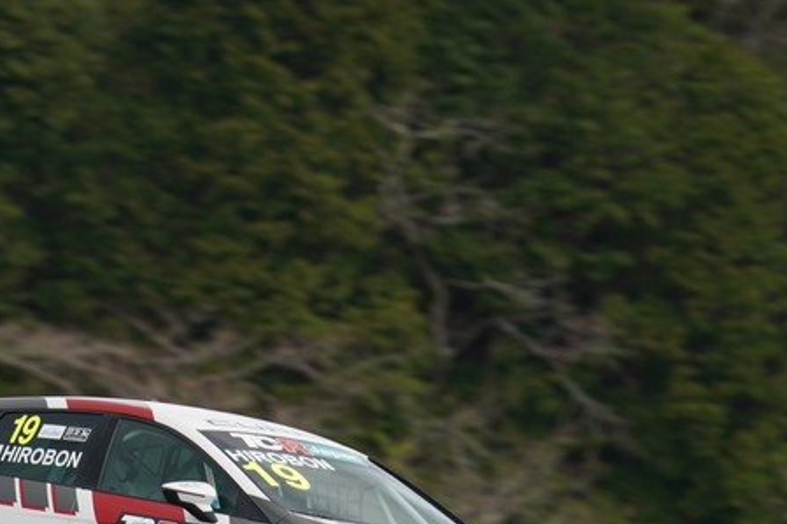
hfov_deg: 2.3
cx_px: 184
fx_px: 19383
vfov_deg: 1.5
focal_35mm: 887
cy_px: 394
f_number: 10
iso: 400
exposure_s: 1/250
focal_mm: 553
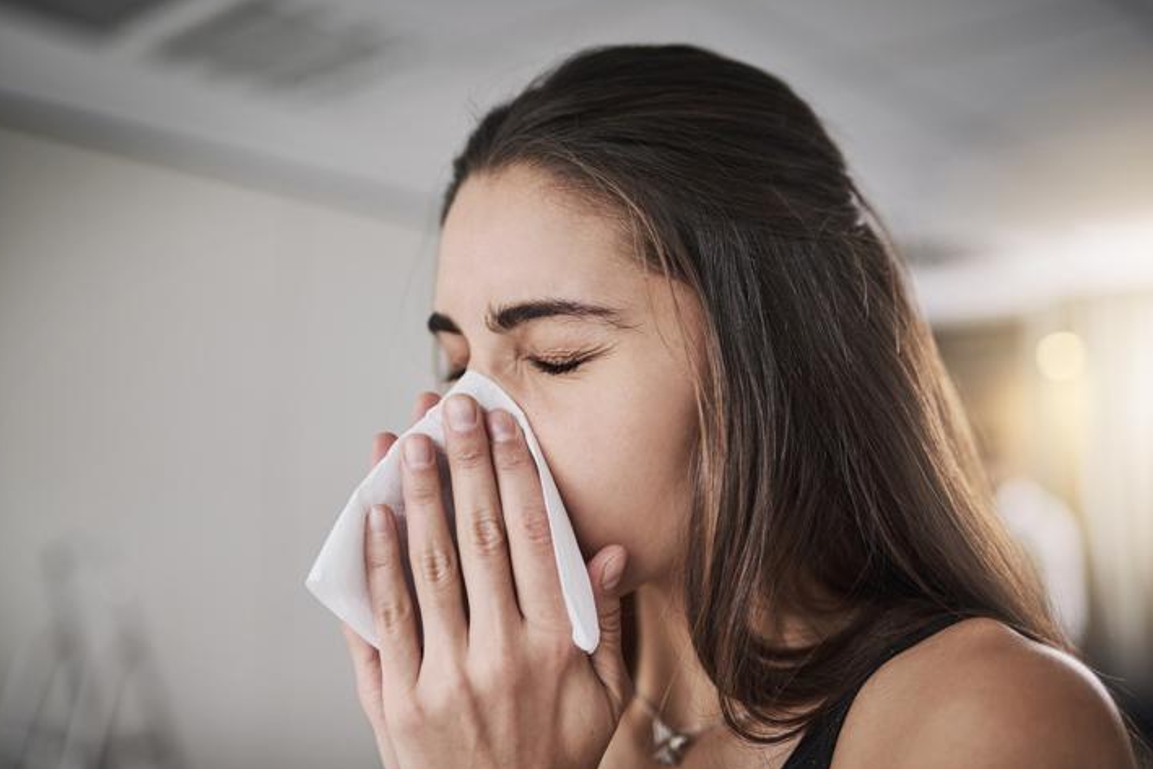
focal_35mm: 37
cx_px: 566
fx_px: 1185
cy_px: 390
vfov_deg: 36.0
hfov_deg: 51.9
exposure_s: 1/320
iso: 200
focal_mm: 35
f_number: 1.8
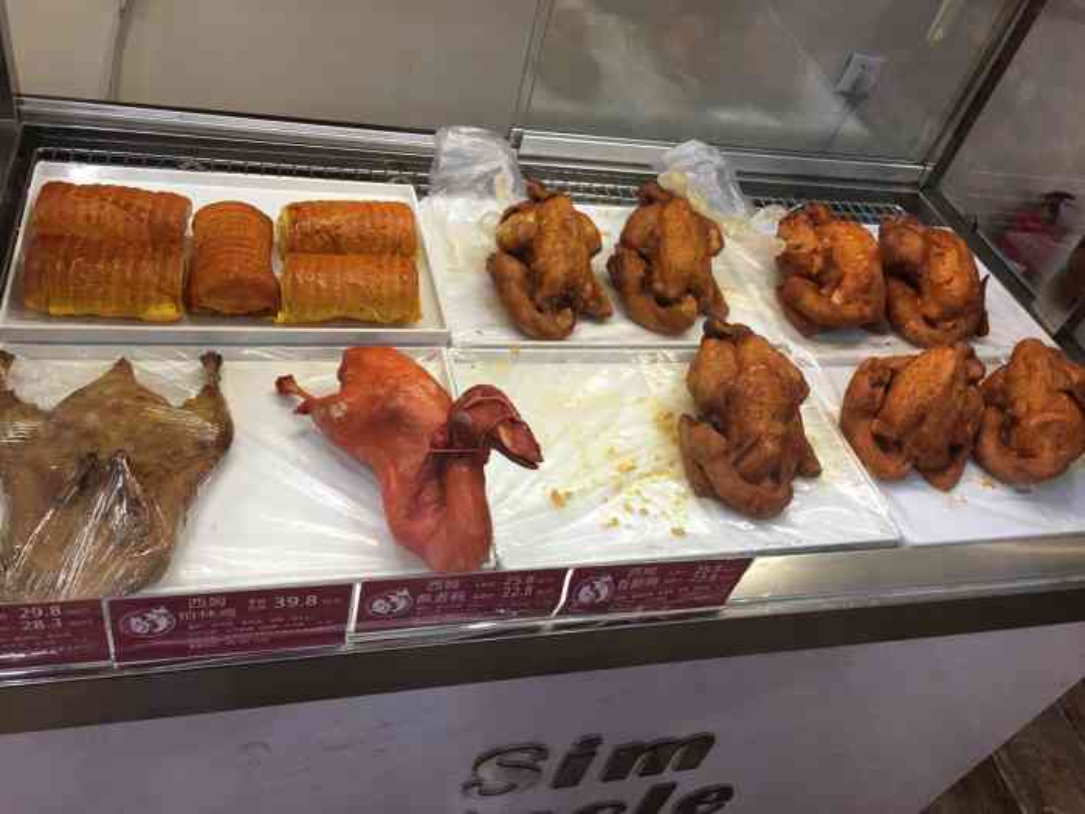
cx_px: 542
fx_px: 909
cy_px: 407
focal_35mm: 29
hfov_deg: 61.7
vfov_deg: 48.2
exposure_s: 1/17
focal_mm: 4.15
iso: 32
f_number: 2.2
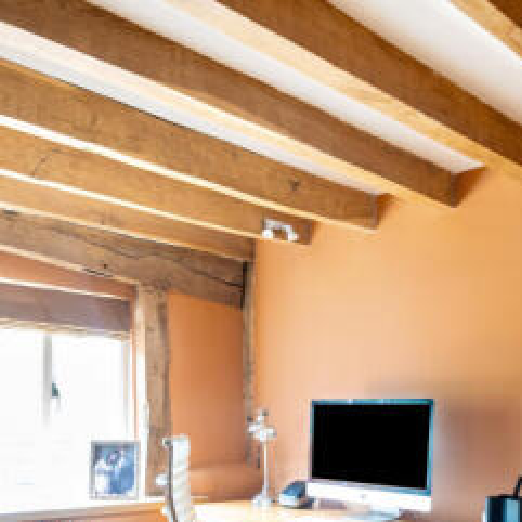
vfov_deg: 42.8
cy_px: 421
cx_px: 224
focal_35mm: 37
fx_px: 631
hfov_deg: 44.8
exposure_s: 2.5
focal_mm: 16
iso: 500
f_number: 6.3
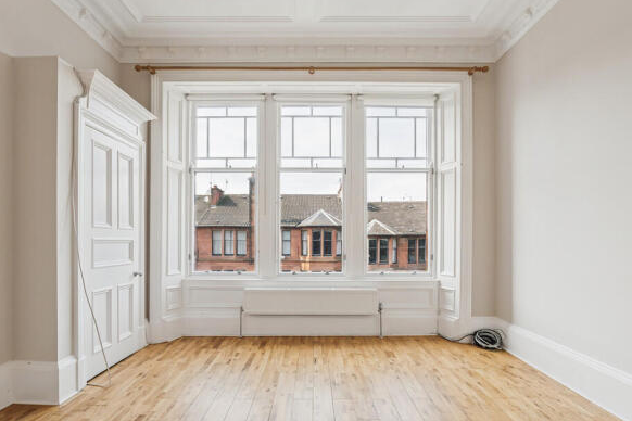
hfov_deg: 90.0
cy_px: 234
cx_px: 311
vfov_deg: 67.2
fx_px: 316
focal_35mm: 18
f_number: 8
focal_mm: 16
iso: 160
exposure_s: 1/100
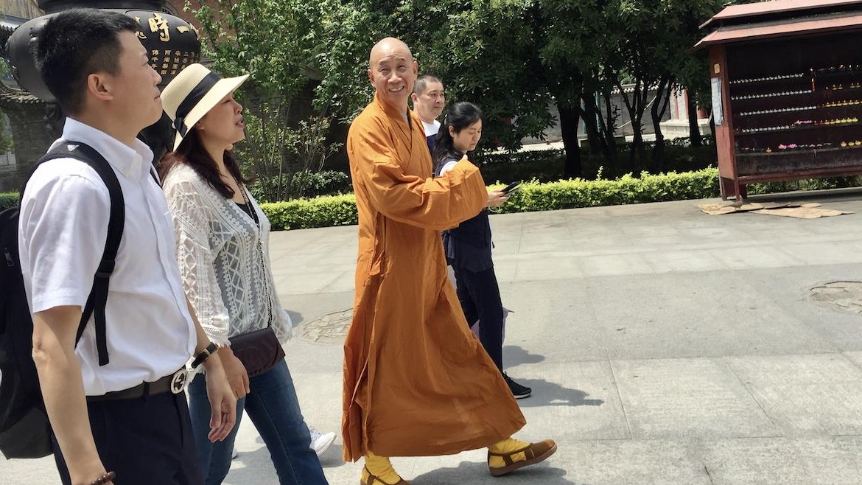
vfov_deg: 32.6
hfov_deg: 55.2
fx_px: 823
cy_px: 176
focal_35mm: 36
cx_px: 381
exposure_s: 1/1319
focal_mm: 4.15
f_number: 2.2
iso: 32
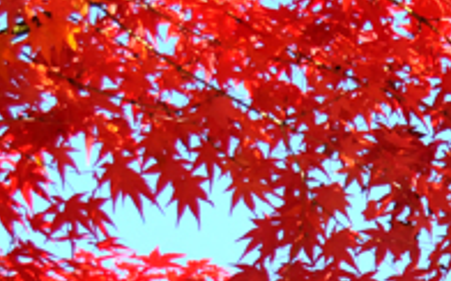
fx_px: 3433
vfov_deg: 4.6
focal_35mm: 280
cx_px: 559
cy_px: 431
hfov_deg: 7.4
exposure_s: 1/400
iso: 200
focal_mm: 35
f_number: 4.2
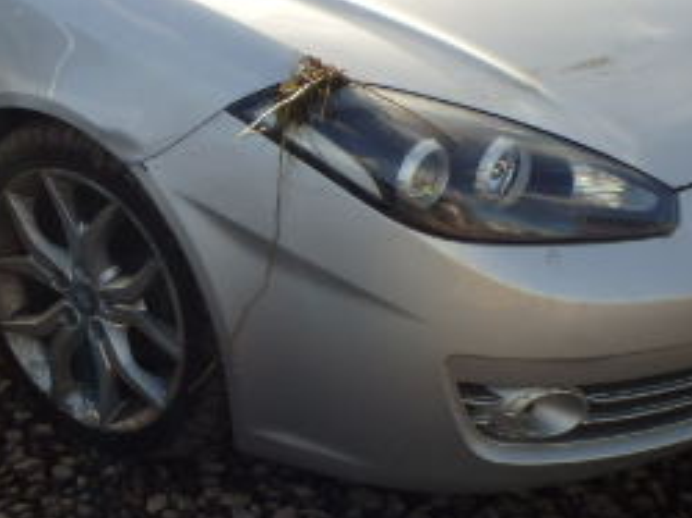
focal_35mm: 82
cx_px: 188
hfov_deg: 23.7
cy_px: 177
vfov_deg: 17.9
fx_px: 1638
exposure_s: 1/500
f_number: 4.2
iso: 125
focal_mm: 5.7
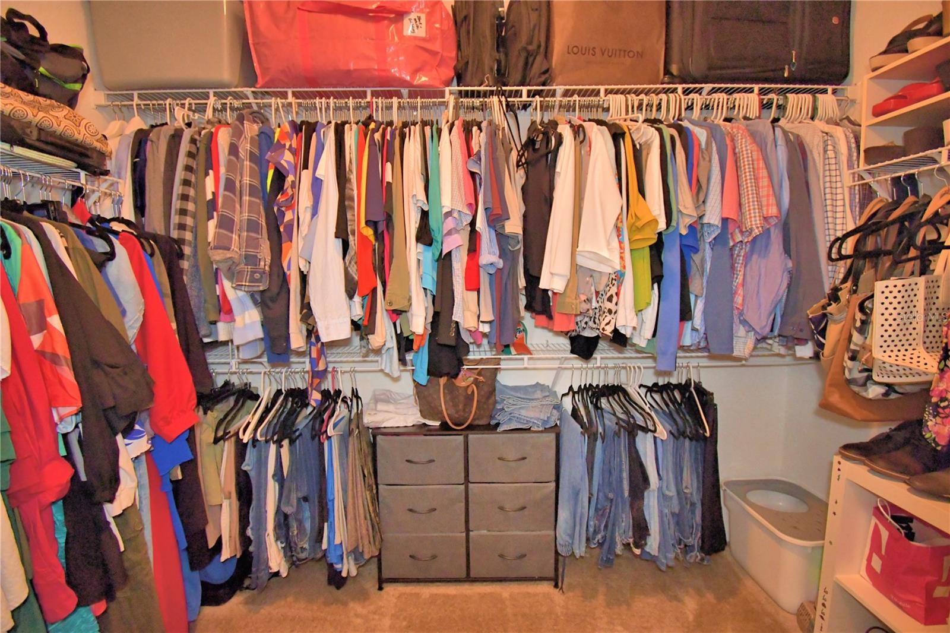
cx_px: 475
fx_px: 396
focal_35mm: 15
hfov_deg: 100.4
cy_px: 316
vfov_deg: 77.3
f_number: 4.5
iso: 3200
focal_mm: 10
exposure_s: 1/30
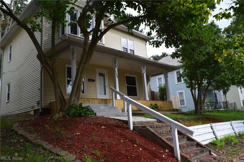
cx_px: 122
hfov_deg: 61.9
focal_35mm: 30
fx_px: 203
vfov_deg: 43.6
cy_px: 81
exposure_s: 1/250
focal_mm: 20
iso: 400
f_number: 10
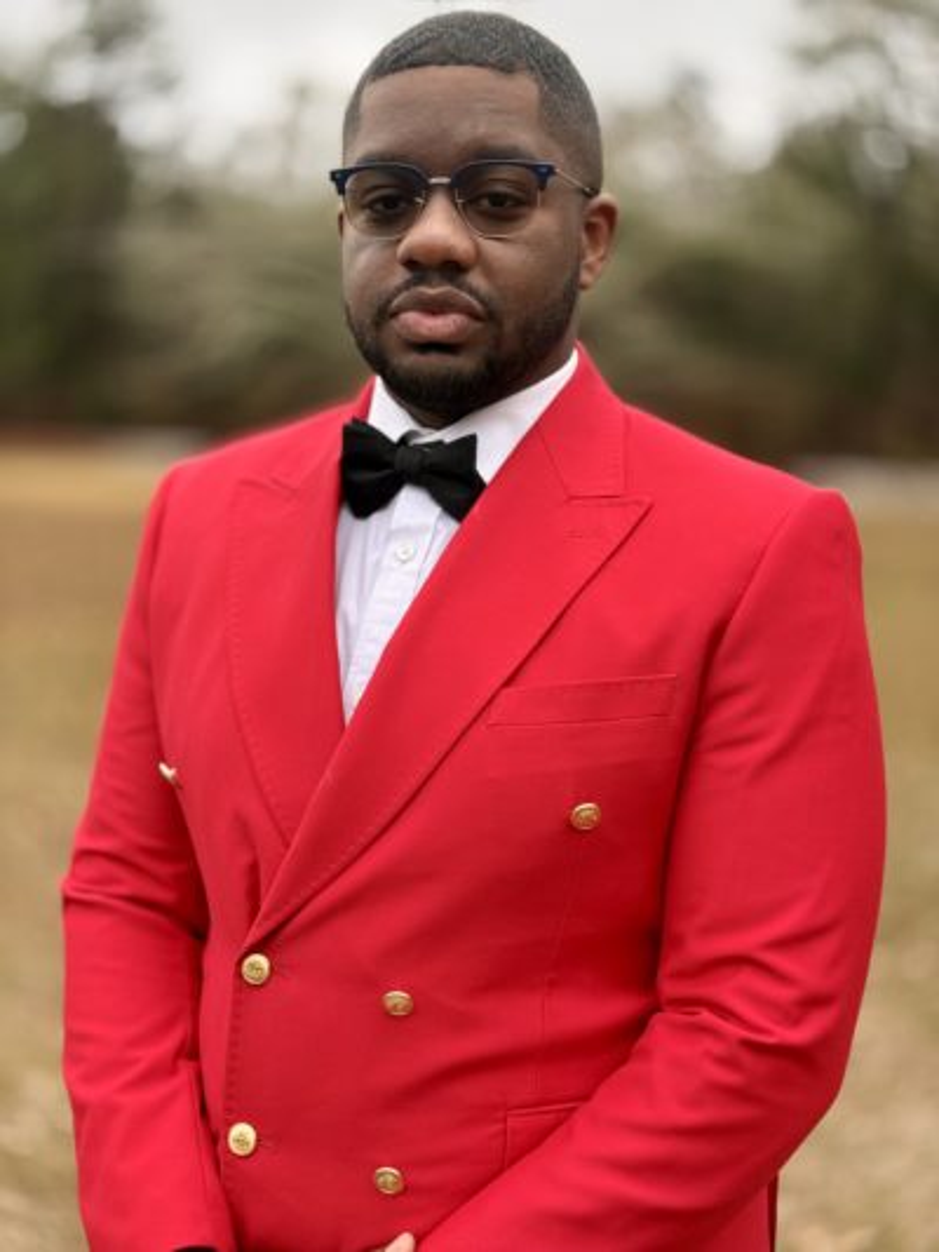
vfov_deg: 39.6
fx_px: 1735
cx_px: 470
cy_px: 626
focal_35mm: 48
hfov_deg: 30.3
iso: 100
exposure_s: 1/460
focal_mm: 6.76
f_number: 1.78
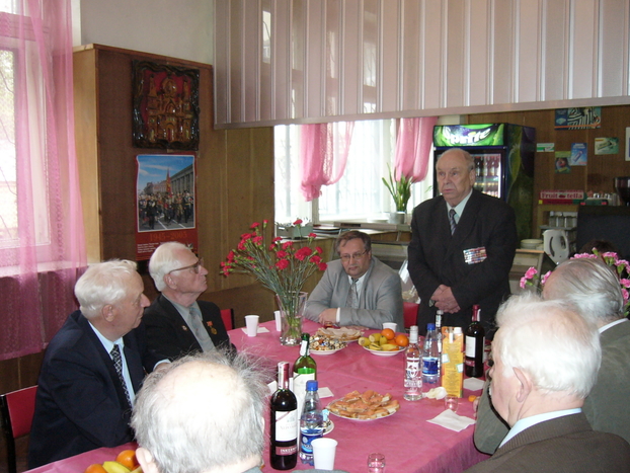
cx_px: 312
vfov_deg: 39.7
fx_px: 655
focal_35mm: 36
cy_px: 234
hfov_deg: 51.3
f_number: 2.8
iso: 200
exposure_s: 1/60
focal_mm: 5.8
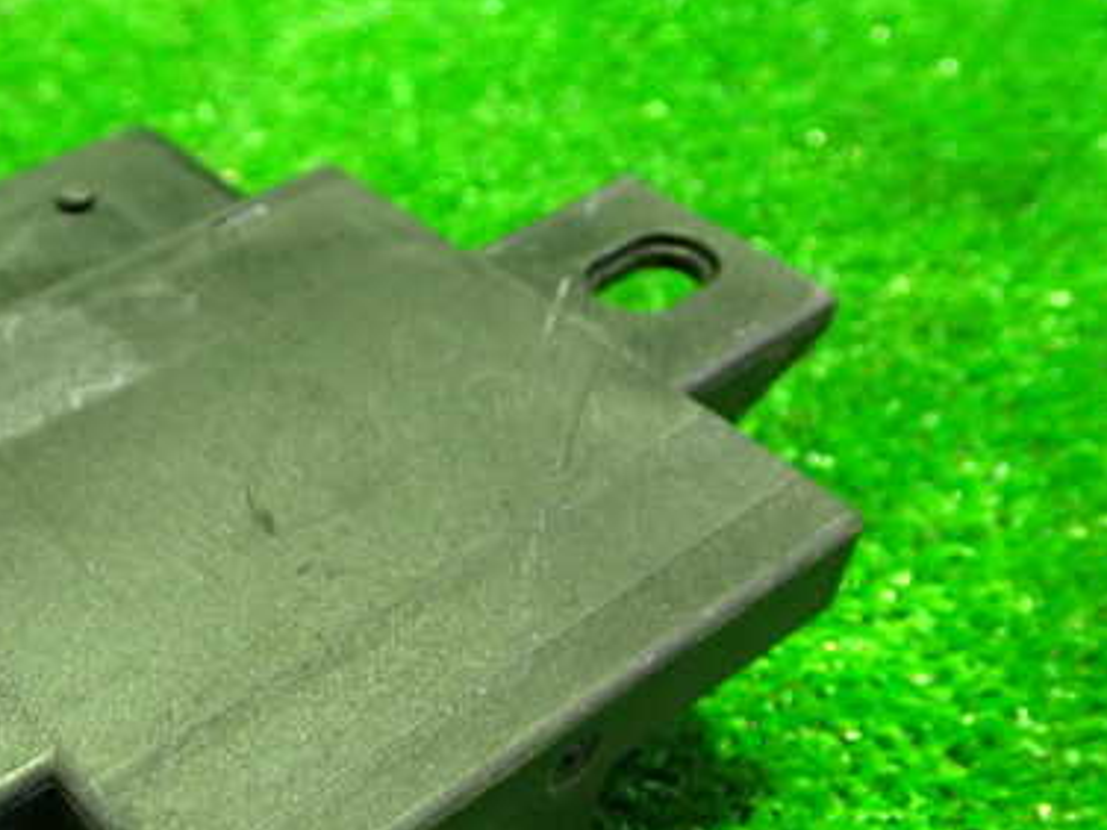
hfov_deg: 36.4
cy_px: 606
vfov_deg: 28.2
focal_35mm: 51
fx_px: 1631
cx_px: 238
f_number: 2.4
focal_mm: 5.79
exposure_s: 1/20
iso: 800
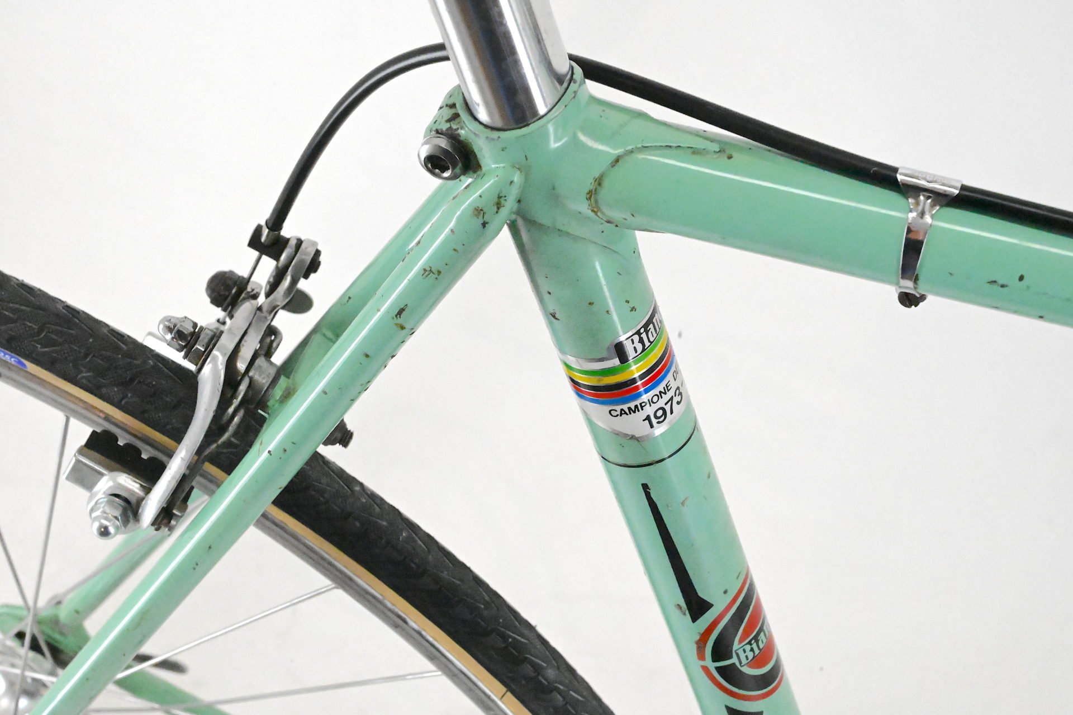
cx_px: 536
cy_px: 358
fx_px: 2086
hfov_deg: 28.9
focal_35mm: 70
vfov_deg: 19.4
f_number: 20
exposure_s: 1/640
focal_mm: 70
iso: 22800
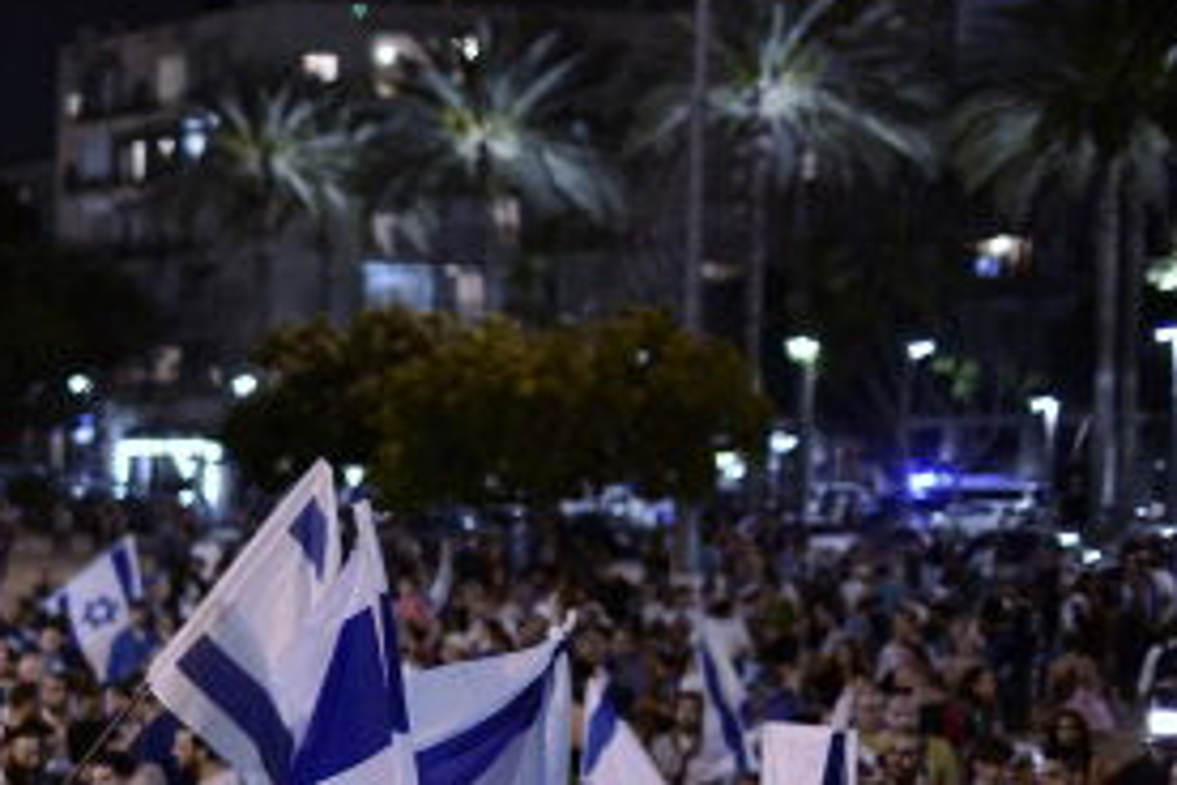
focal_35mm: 130
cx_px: -981
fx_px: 4250
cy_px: 983
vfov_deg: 10.4
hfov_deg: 13.9
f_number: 1.4
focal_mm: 35
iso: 1250
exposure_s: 1/60
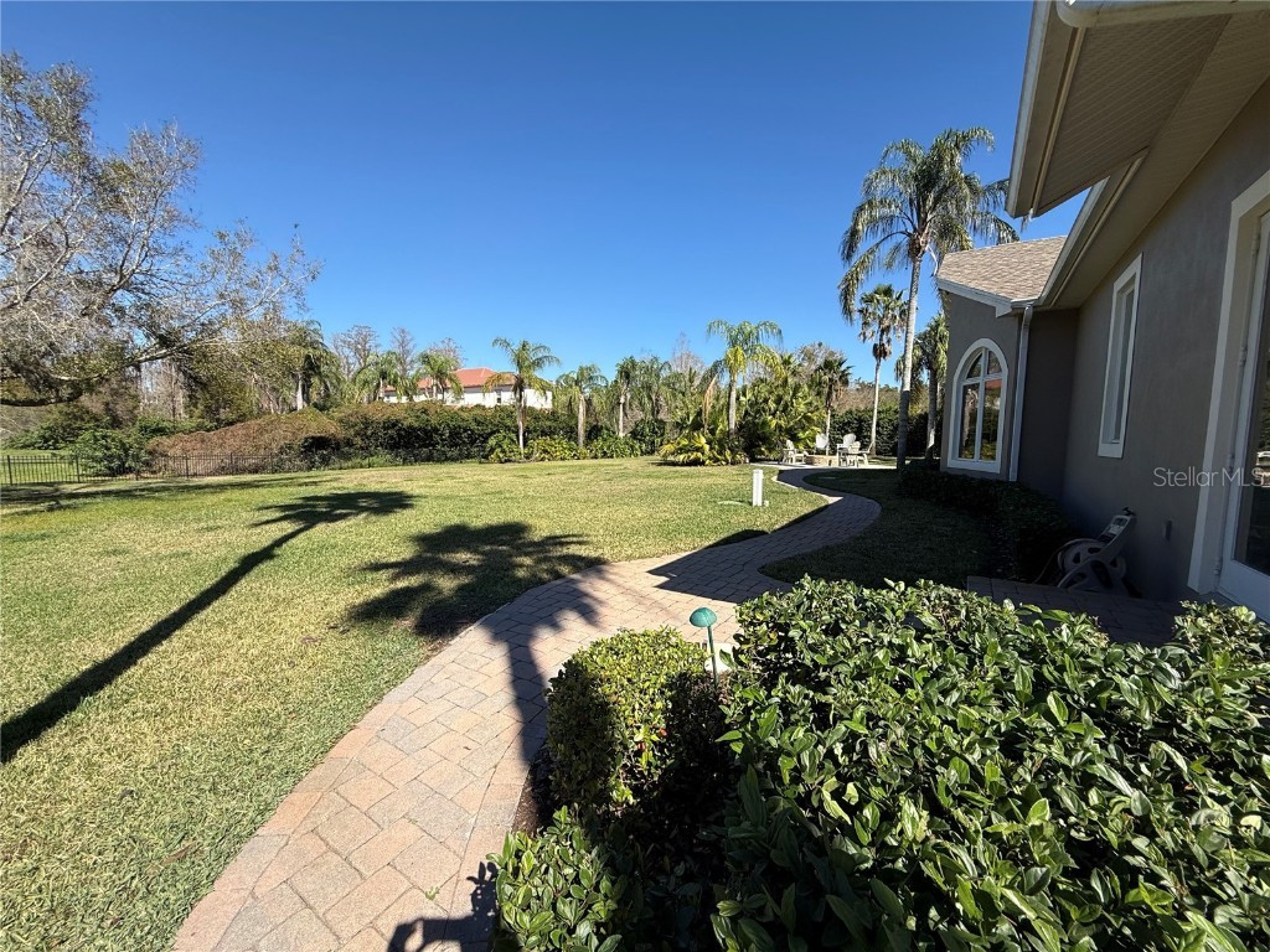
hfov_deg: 102.1
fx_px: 514
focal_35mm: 14
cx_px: 635
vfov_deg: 85.7
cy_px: 476
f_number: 2.2
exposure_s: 1/1698
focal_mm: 2.22
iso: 50
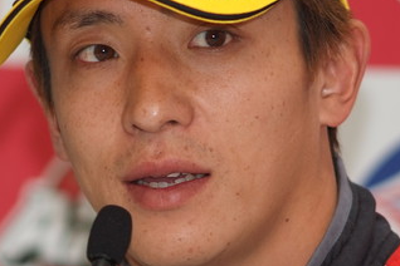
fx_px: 6788
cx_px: 111
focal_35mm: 611
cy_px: 122
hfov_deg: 3.4
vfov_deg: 2.3
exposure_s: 1/250
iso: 400
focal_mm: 180
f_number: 2.8
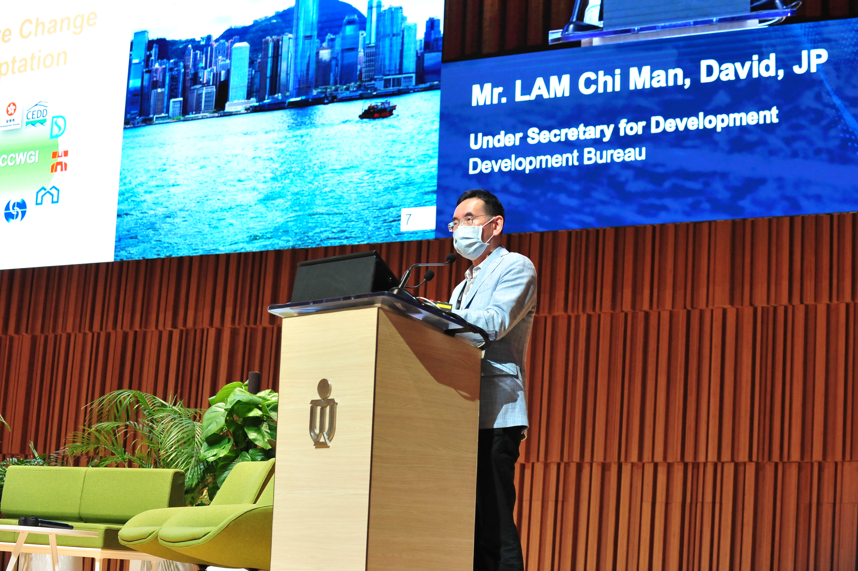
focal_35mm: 71
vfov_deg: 19.2
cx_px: 429
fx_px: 1691
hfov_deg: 28.5
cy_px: 282
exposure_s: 1/200
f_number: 4
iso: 4000
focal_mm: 70
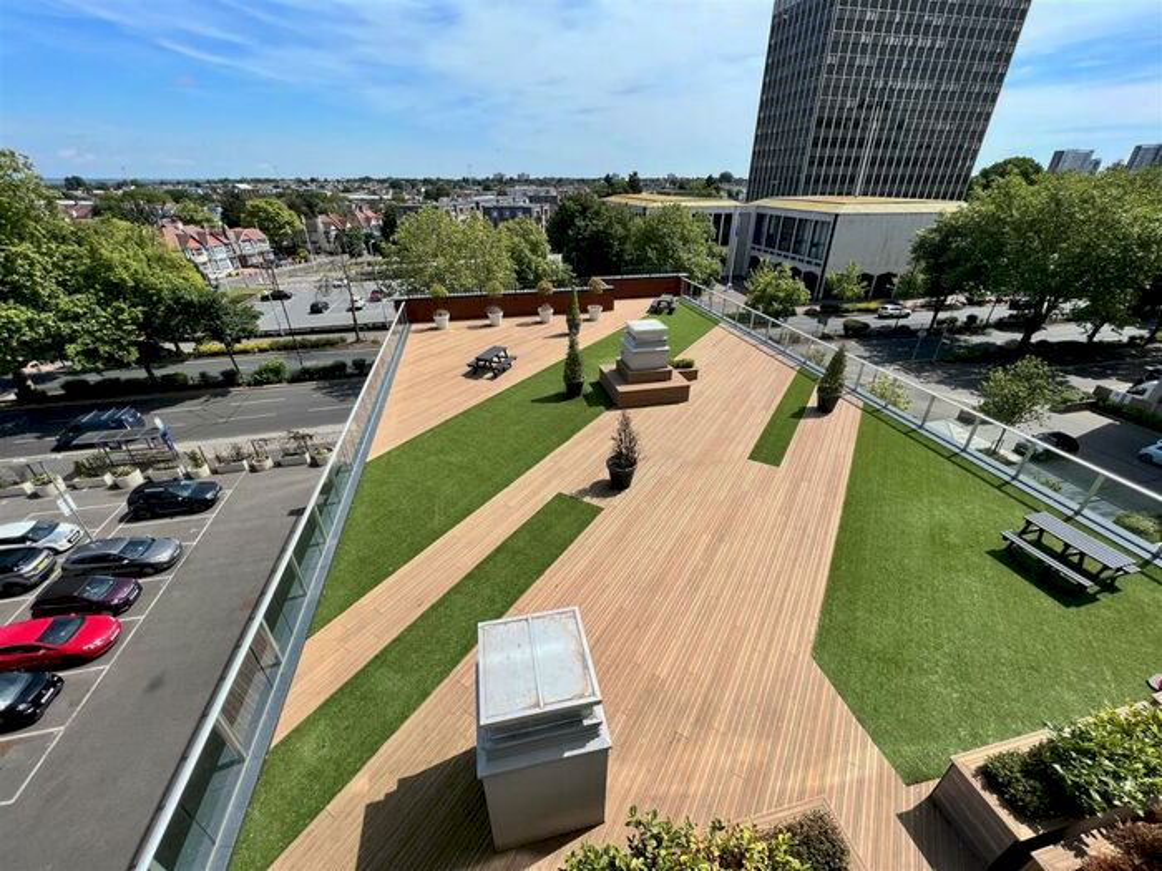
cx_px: 581
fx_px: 436
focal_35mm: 13
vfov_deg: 89.9
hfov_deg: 106.2
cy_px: 436
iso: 32
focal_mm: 1.57
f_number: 1.8
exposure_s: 1/1309
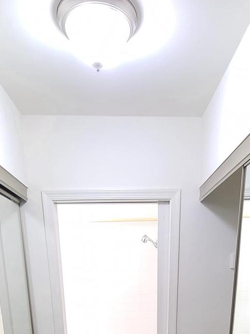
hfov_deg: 46.8
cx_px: 131
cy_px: 365
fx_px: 289
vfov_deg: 45.5
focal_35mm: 30
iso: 250
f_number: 2.2
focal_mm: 2.2
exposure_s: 1/59
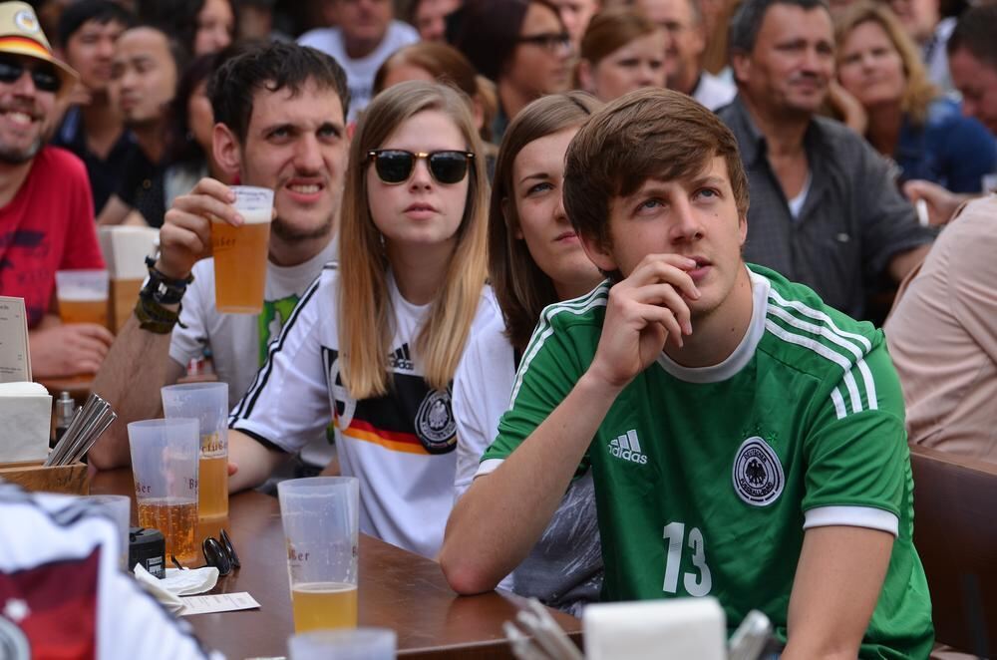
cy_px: 330
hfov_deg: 12.3
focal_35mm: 168
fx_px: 4642
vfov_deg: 8.1
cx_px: 498
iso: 200
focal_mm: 112
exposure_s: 1/500
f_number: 4.8
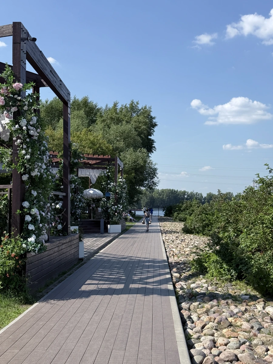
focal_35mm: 48
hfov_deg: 30.3
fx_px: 505
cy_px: 182
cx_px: 136
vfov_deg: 39.7
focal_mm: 6.76
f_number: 1.78
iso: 64
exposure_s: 1/4587
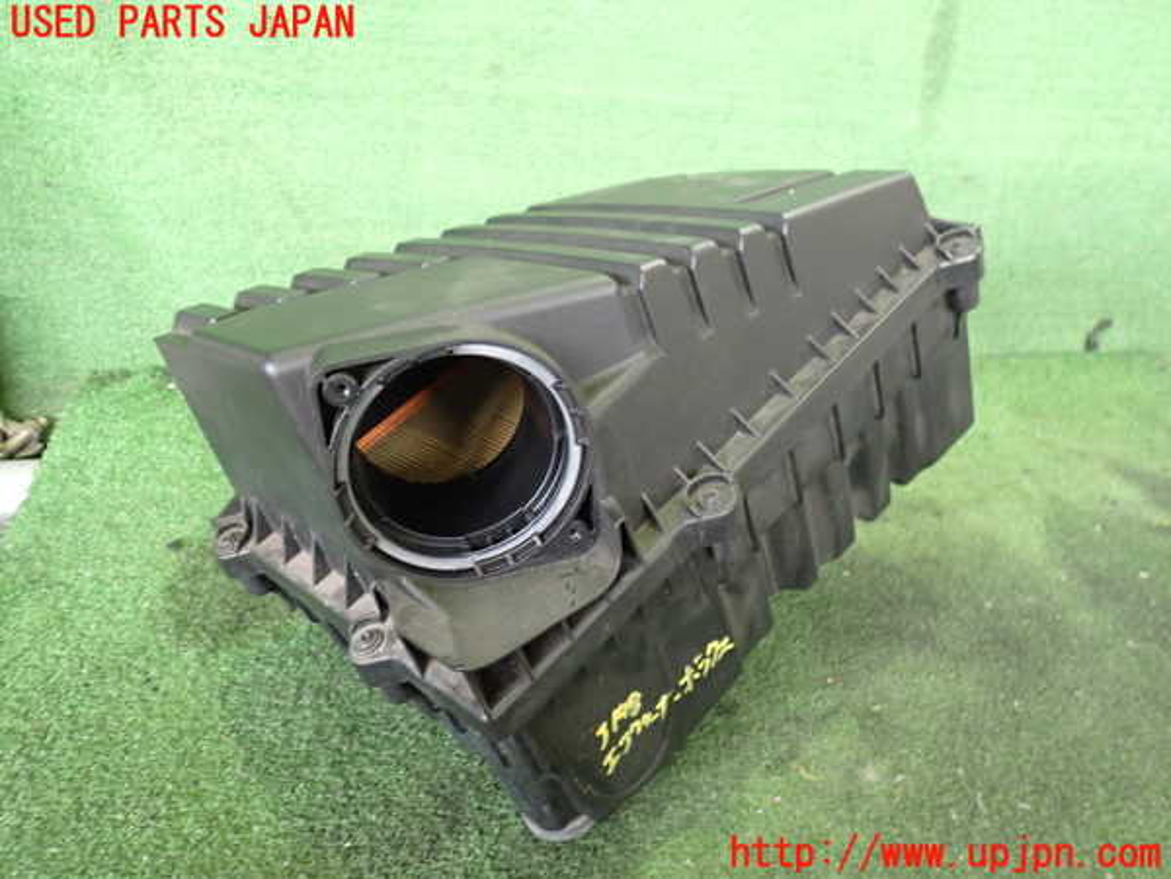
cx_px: 586
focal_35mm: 30
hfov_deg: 60.0
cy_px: 440
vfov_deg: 46.8
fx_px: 1015
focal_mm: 5.4
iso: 640
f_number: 2.3
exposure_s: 1/30
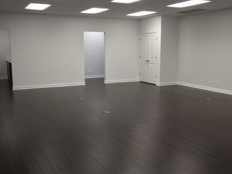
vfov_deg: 48.2
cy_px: 87
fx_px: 194
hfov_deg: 61.7
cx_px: 116
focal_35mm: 29
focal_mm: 4.15
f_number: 2.2
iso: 32
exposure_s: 1/40
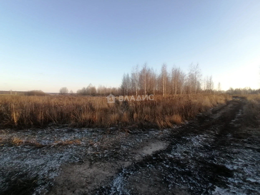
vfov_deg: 74.7
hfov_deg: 91.0
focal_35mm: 17
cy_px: 98
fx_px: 128
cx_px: 130
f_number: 2.4
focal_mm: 1.78
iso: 50
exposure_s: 1/243
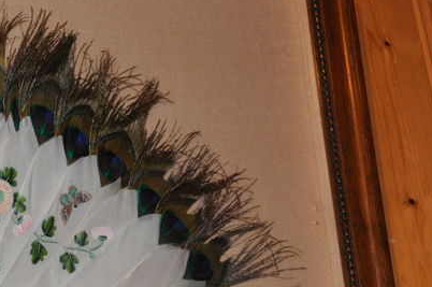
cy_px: 214
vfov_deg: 10.7
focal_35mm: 127
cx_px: -101
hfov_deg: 15.5
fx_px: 1522
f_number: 4.2
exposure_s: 1/60
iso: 800
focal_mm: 34
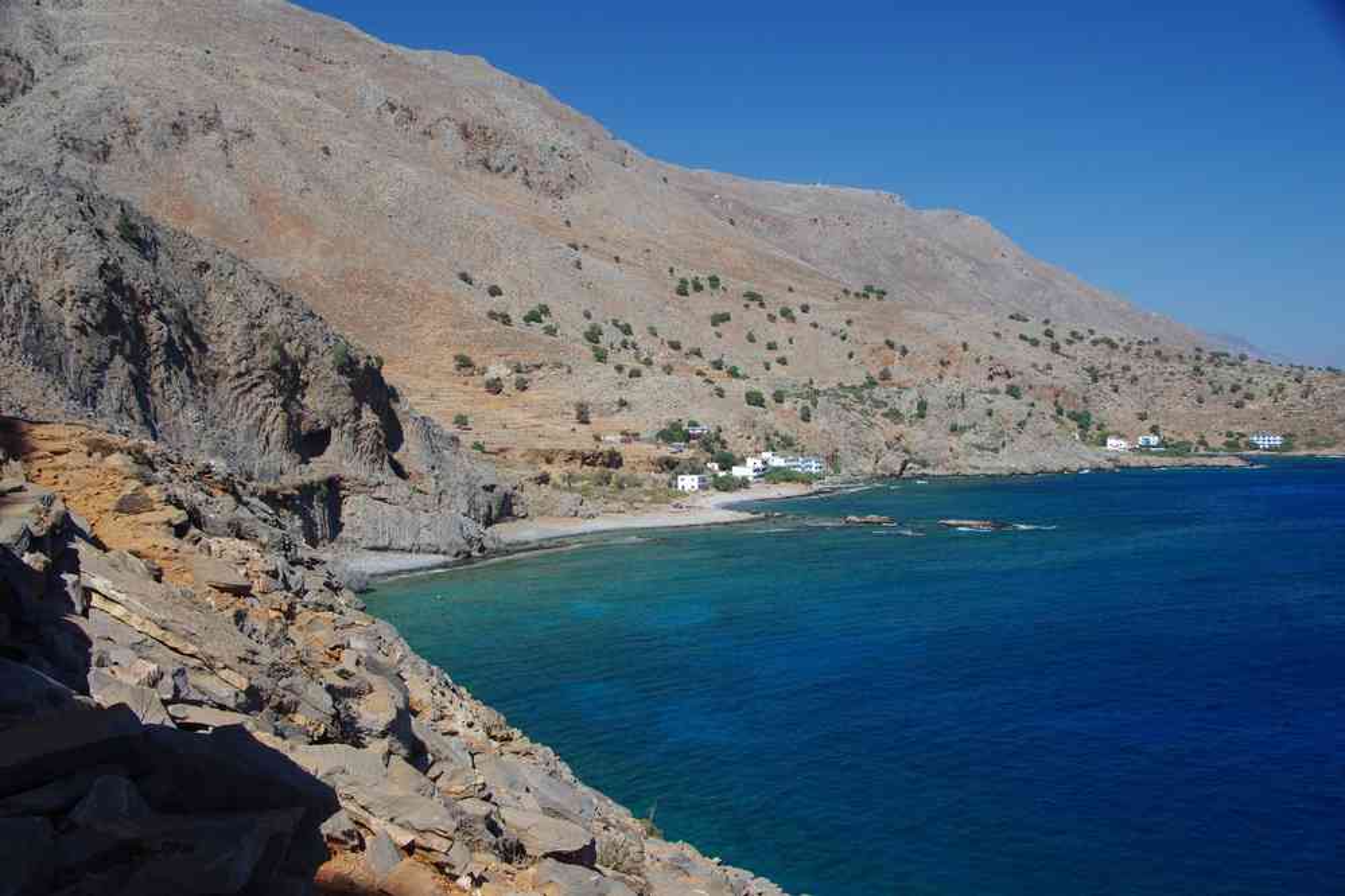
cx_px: 672
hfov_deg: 48.1
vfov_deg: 33.1
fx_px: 1507
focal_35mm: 40
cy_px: 448
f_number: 11
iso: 200
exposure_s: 1/100
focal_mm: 26.9
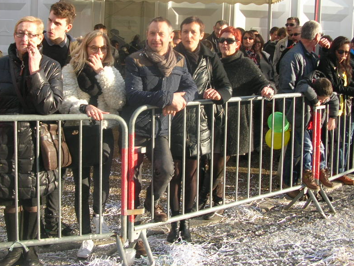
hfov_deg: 39.6
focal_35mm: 48
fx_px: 491
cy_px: 94
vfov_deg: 30.1
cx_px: 166
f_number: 2.9
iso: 50
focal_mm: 6.2
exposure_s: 1/267
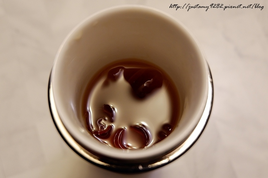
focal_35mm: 51
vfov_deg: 26.5
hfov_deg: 38.9
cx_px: 134
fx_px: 379
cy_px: 89
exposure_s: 1/40
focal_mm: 34
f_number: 5
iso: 1250
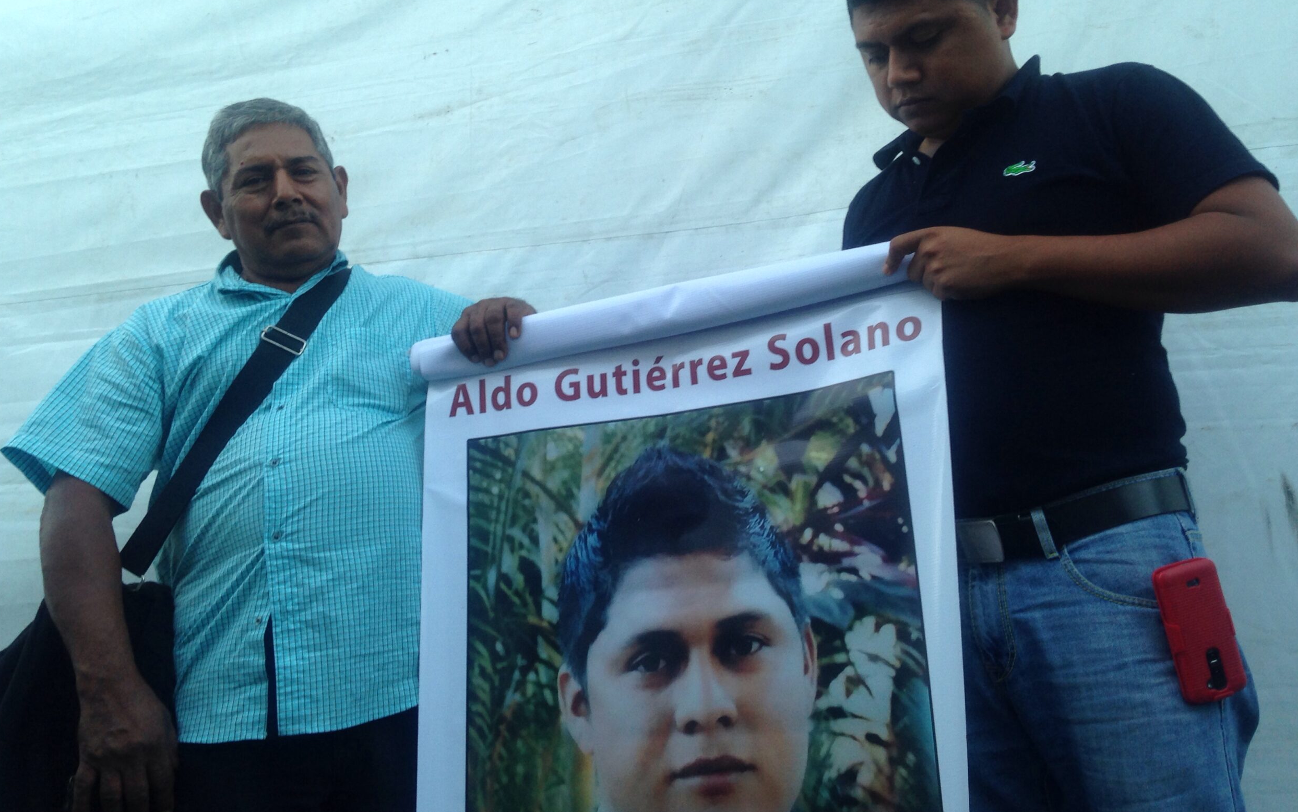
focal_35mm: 36
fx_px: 1274
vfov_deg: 35.3
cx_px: 637
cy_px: 360
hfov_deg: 54.0
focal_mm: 4.12
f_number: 2.4
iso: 50
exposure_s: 1/20
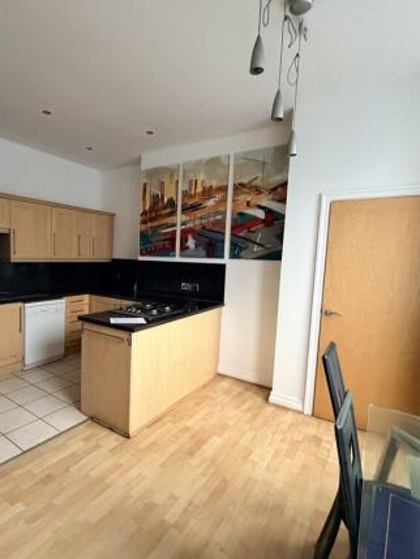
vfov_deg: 84.6
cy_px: 282
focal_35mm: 19
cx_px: 143
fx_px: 307
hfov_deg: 67.0
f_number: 2.2
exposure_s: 1/60
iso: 1000
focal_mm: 2.22
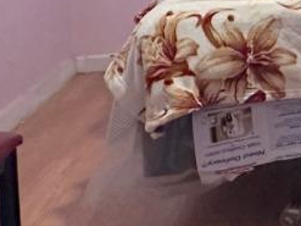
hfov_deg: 17.7
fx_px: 739
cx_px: 568
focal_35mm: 85
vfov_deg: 15.9
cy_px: -113
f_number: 2.2
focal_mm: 2.22
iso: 500
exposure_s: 1/60
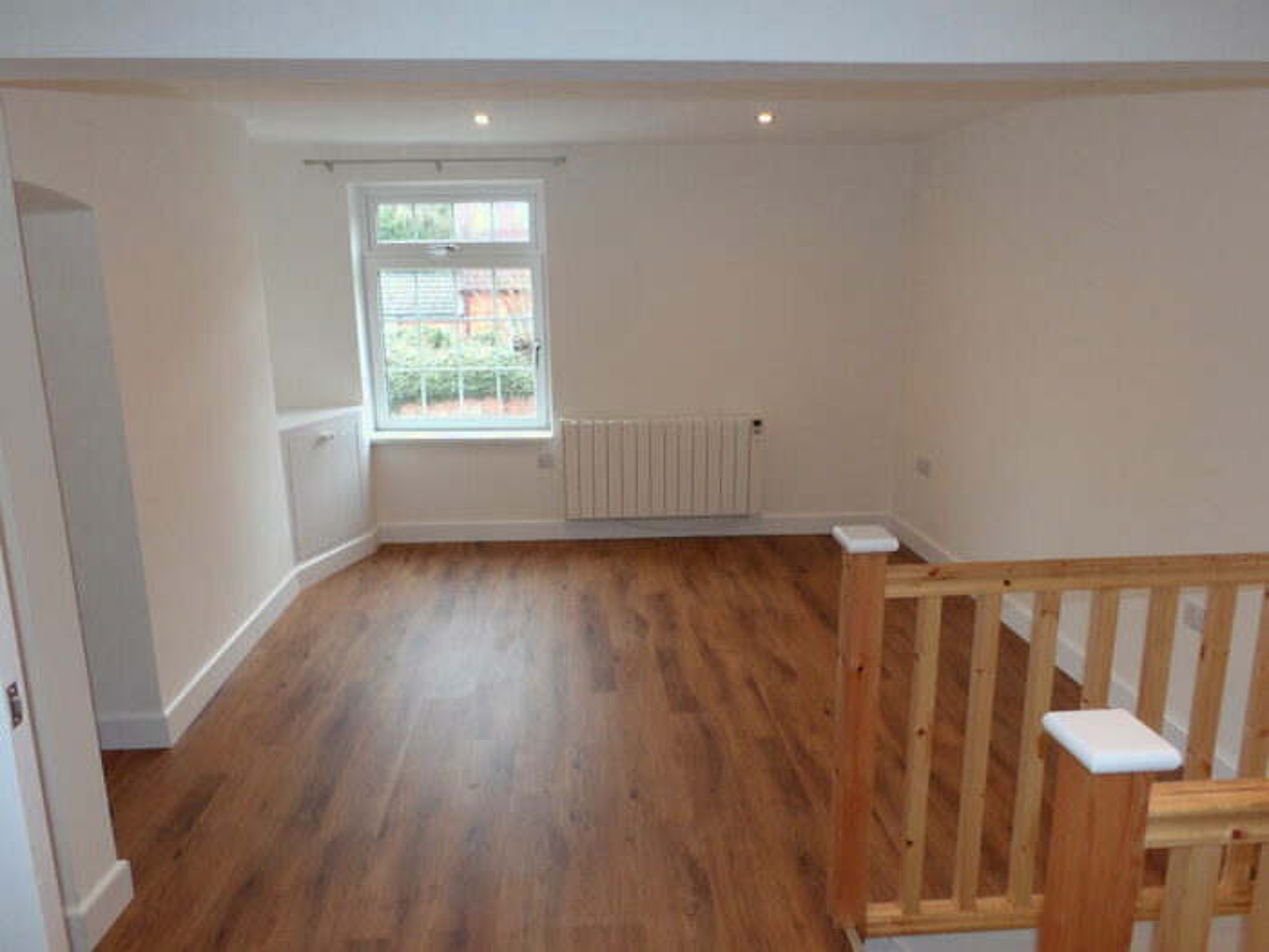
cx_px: 634
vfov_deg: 56.8
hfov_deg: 71.6
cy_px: 476
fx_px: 880
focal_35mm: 24
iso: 137
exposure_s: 1/30
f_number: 4.1
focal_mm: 4.3
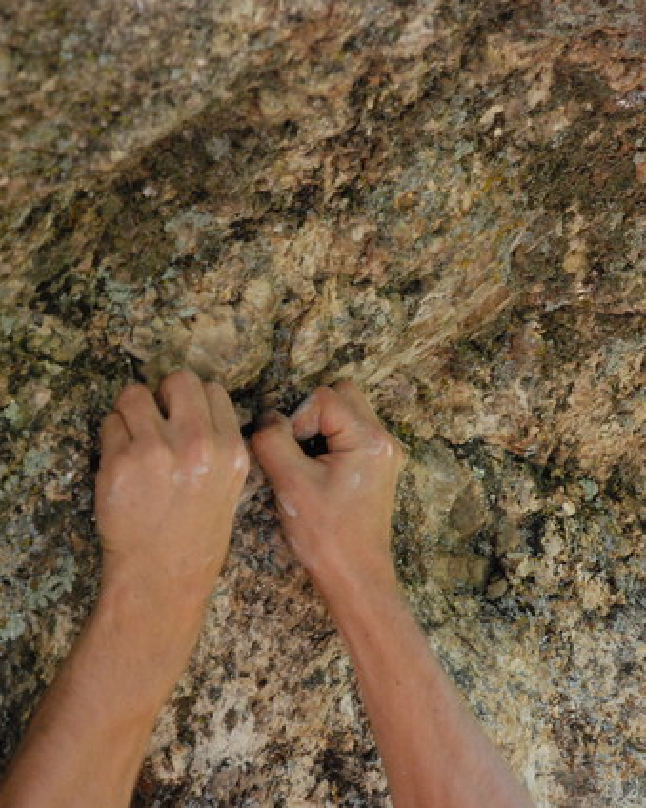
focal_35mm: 181
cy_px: 402
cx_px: 351
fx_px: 4320
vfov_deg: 10.7
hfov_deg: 8.6
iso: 1600
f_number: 5.6
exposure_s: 1/500
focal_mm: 85
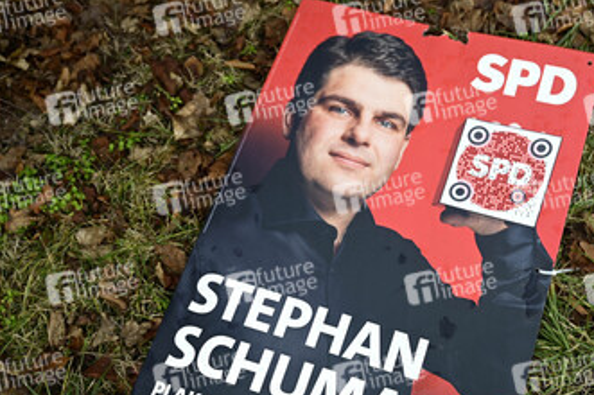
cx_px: 403
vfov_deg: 29.3
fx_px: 753
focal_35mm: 46
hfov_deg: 42.4
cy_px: 239
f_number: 3.5
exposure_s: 1/250
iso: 100
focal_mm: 33.5
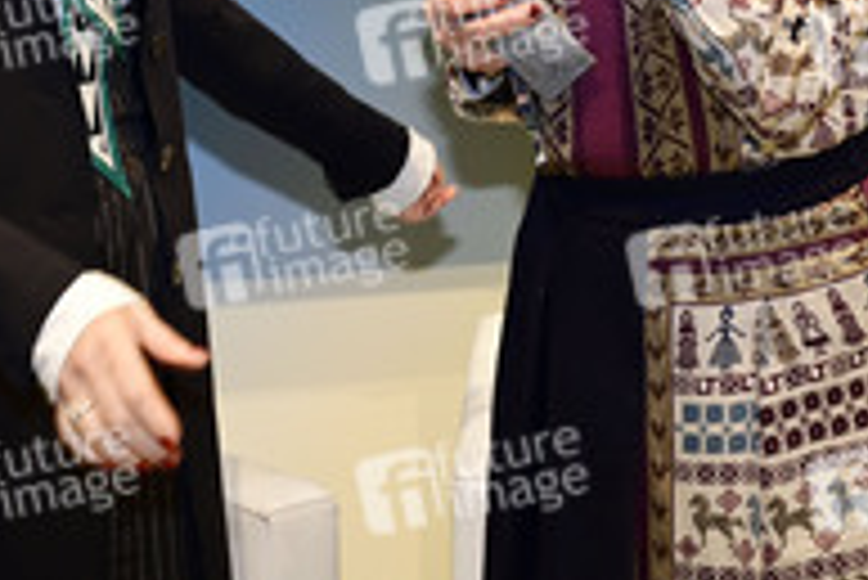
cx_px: 353
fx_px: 2027
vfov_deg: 15.8
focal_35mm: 84
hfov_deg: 24.1
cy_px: -81
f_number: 5.6
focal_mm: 36
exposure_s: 1/200
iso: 1000
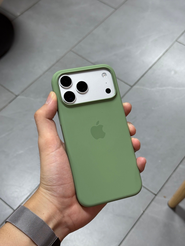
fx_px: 342
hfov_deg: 30.3
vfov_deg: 39.7
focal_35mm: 48
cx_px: 92
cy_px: 123
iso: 64
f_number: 1.78
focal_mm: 6.76
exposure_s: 1/100
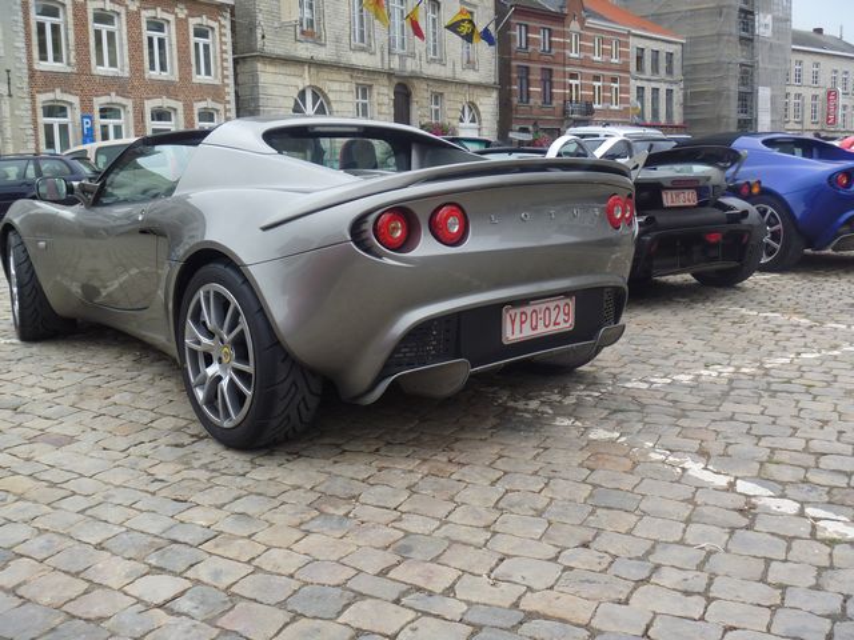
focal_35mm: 35
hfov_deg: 52.6
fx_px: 863
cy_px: 320
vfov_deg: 40.7
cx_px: 427
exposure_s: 1/200
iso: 80
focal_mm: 6.3
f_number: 3.5
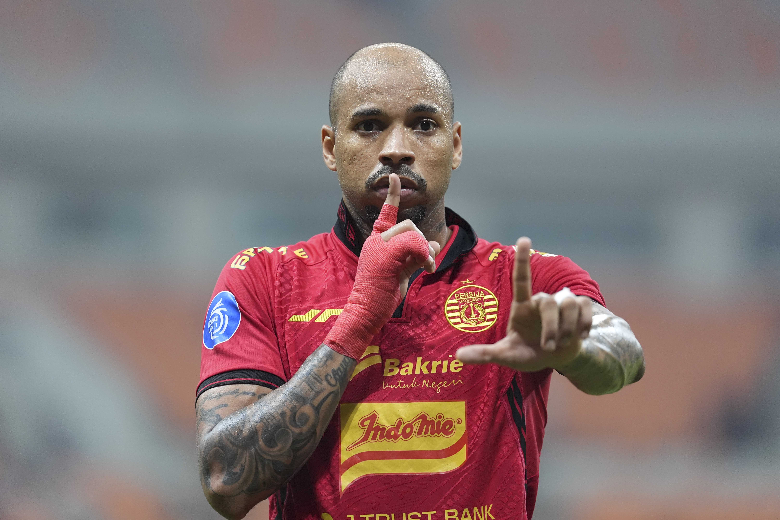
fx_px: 6499
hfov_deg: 6.9
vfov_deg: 4.6
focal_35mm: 300
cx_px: 390
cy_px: 260
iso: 3200
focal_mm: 300
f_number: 2.8
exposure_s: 1/1000
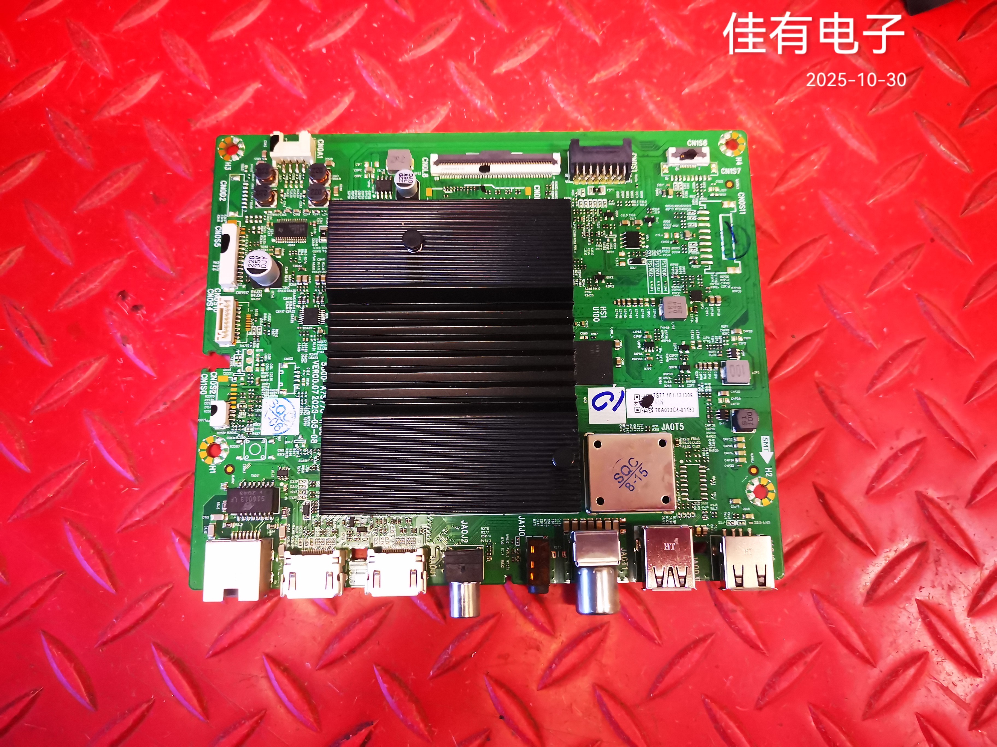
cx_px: 498
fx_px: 778
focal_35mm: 27
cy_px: 374
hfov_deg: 65.3
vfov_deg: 51.4
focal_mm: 5.58
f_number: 1.8
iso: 1600
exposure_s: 1/20
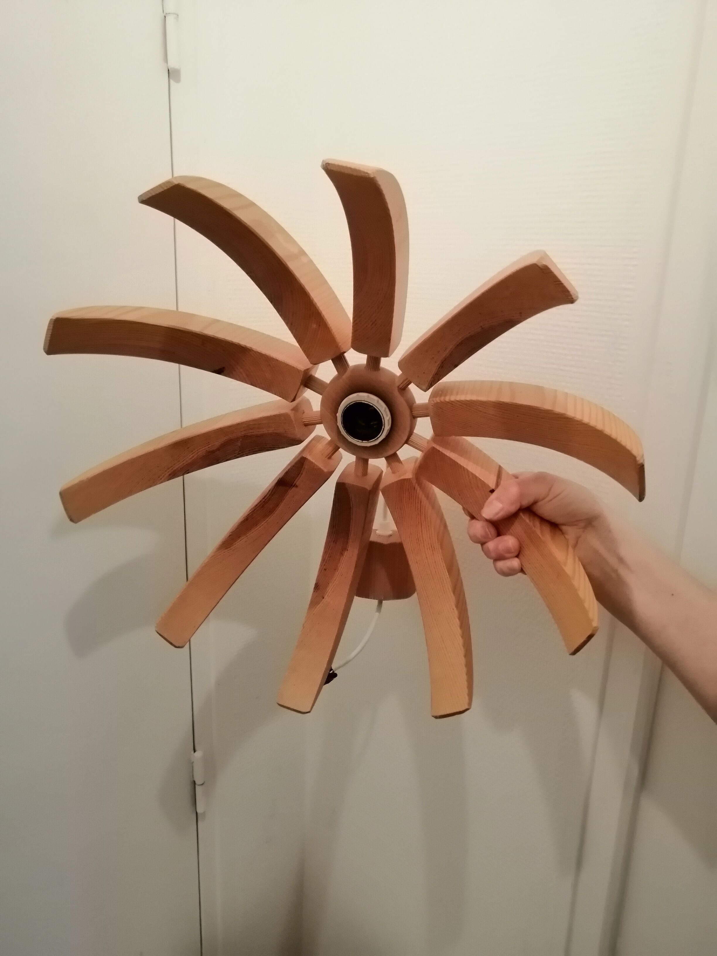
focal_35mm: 26
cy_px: 478
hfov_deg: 53.1
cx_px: 358
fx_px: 718
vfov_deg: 67.3
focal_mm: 3.96
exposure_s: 1/100
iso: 640
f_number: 1.8
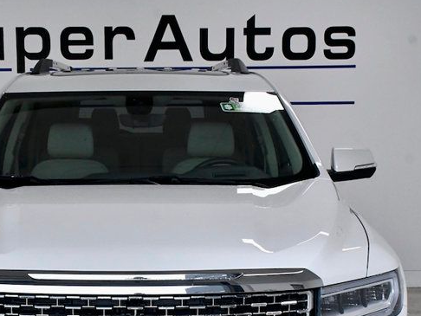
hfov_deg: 24.6
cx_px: 148
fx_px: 961
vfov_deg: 18.4
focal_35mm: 79
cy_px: 285
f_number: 11
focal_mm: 26
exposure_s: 1/500
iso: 2500
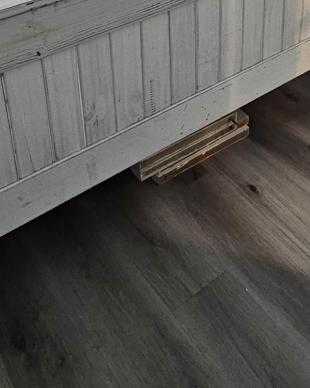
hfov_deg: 34.8
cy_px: -70
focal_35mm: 43
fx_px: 493
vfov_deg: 34.8
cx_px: 174
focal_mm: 2.2
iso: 400
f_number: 2.2
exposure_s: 1/30
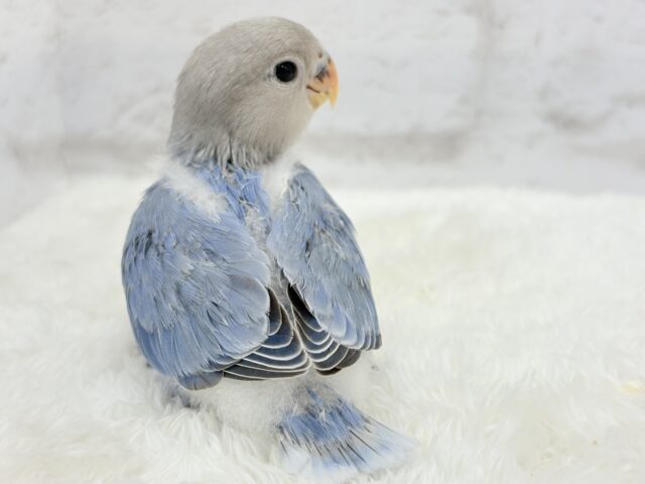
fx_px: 969
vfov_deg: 28.0
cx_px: 322
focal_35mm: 52
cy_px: 242
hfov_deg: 36.8
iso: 32
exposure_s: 1/50
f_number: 1.6
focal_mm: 5.96
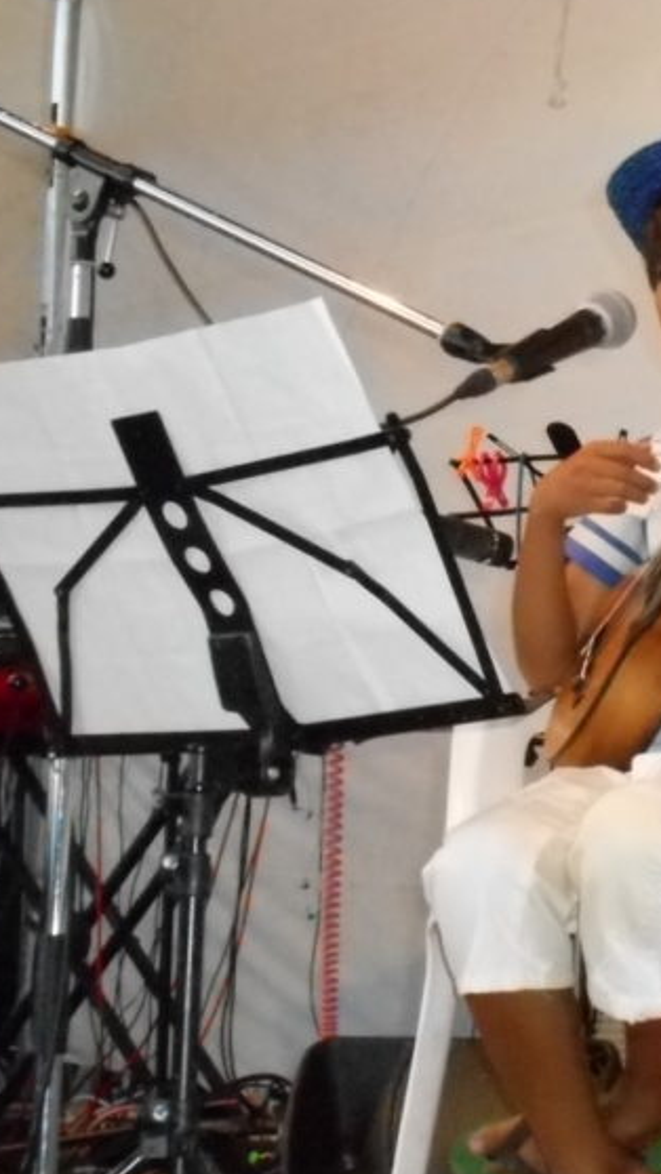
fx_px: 3177
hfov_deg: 11.4
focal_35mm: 102
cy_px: 591
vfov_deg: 20.9
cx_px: 1013
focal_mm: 9.1
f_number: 4.9
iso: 1250
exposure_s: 1/60
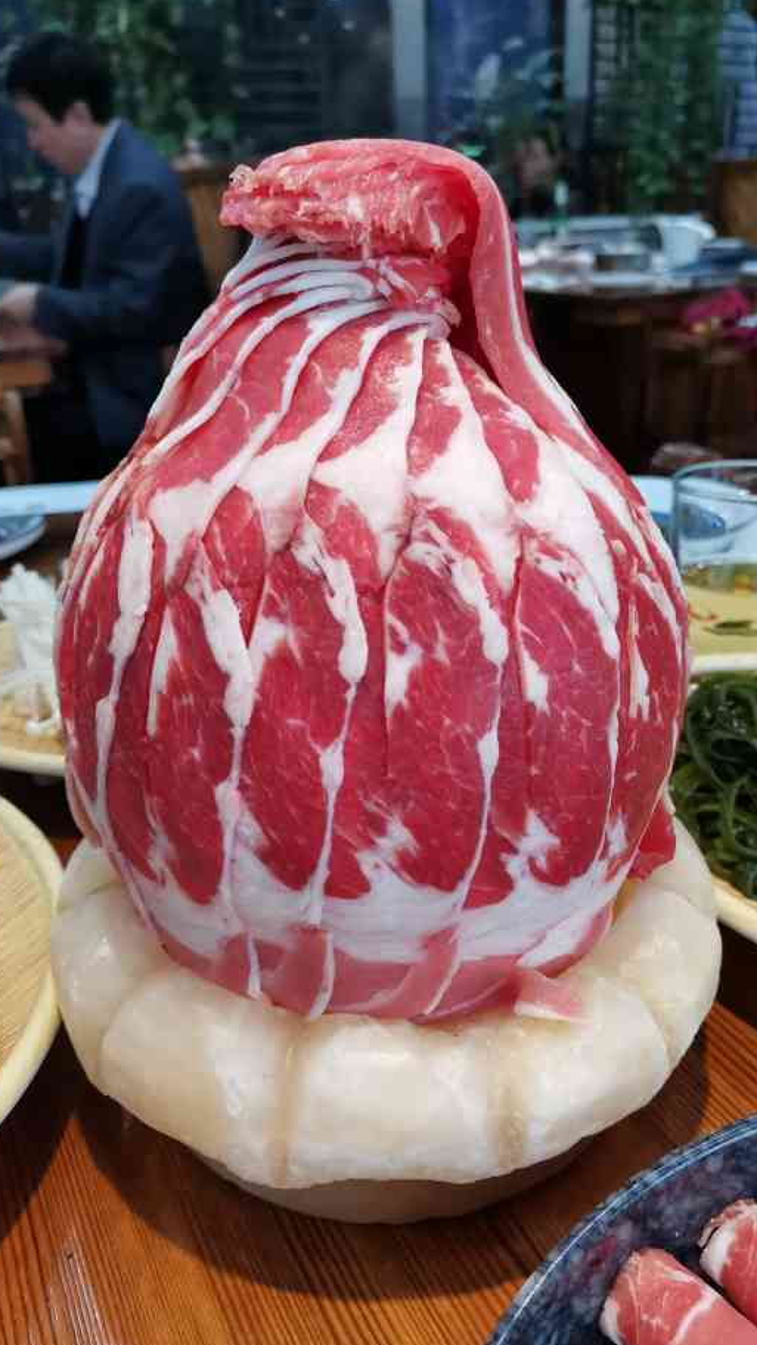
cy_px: 674
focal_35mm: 29
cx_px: 378
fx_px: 1034
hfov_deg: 40.2
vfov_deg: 66.1
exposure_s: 1/100
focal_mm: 4.75
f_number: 1.8
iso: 250
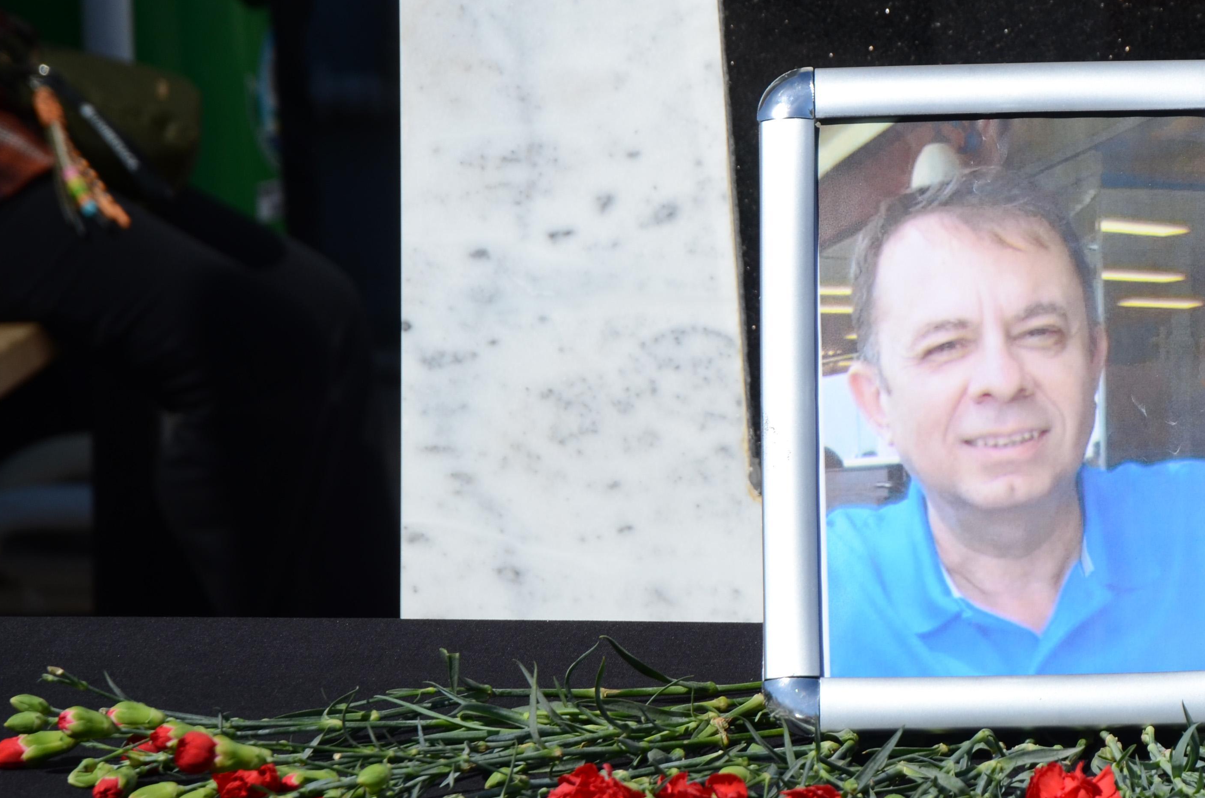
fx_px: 9249
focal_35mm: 277
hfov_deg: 7.4
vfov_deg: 4.9
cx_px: 1027
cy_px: 390
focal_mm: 105
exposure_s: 1/800
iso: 160
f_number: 7.1
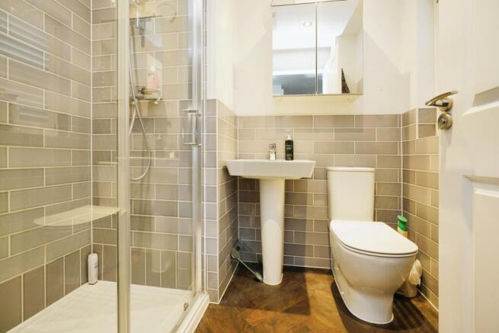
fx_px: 222
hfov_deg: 96.7
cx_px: 250
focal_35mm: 16
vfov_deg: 73.8
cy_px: 166
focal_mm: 16
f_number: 7.1
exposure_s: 1/20
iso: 2000
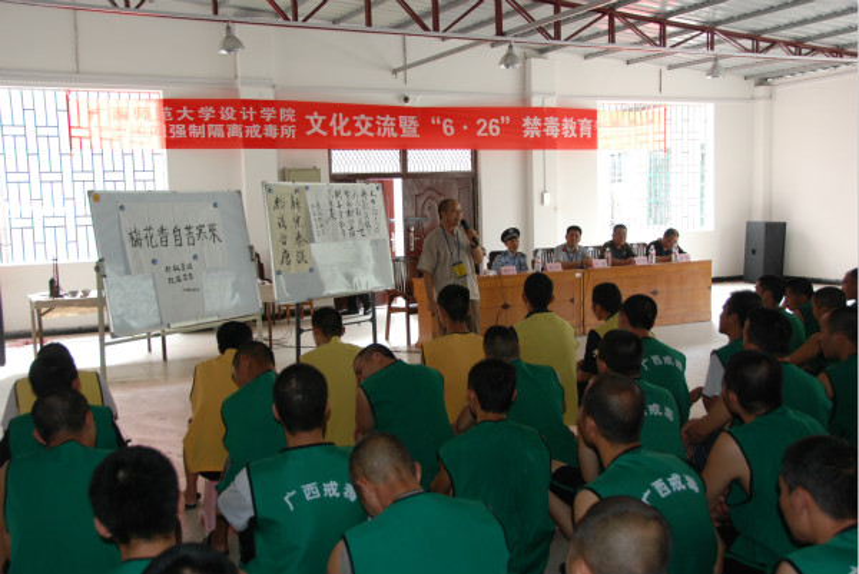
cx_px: 430
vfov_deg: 36.9
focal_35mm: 36
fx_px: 860
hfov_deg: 53.1
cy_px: 287
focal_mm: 24
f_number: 4
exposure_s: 1/60
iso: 400
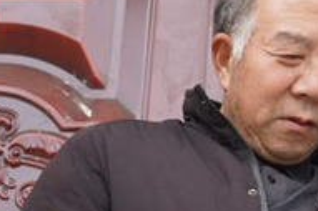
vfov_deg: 8.7
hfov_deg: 13.0
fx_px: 1386
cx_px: 246
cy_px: 171
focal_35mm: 157
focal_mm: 25
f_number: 4.5
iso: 250
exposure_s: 1/160
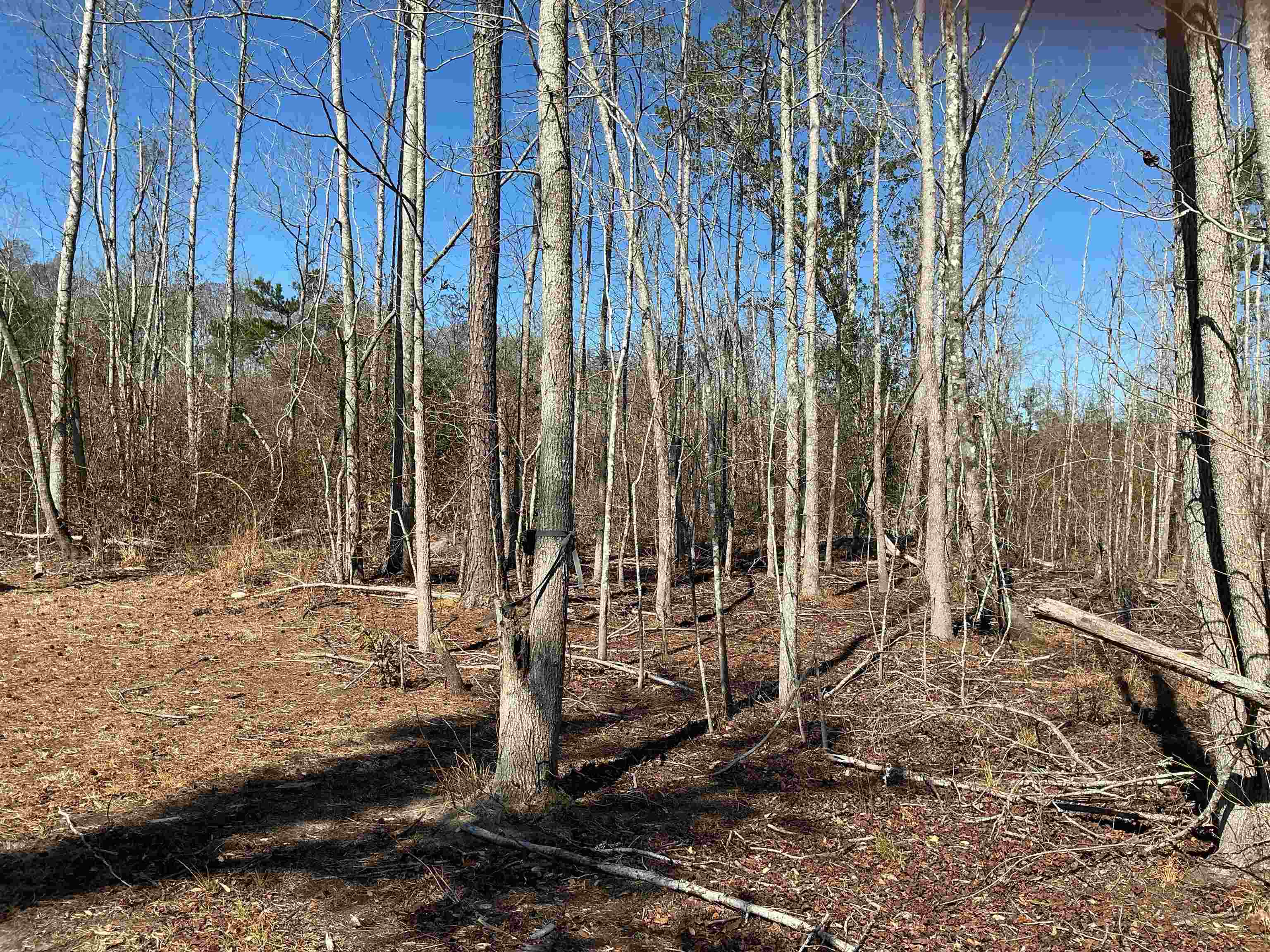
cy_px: 476
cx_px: 635
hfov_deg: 61.7
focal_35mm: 29
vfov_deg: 48.2
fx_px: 1064
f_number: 1.8
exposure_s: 1/1490
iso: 25
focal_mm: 3
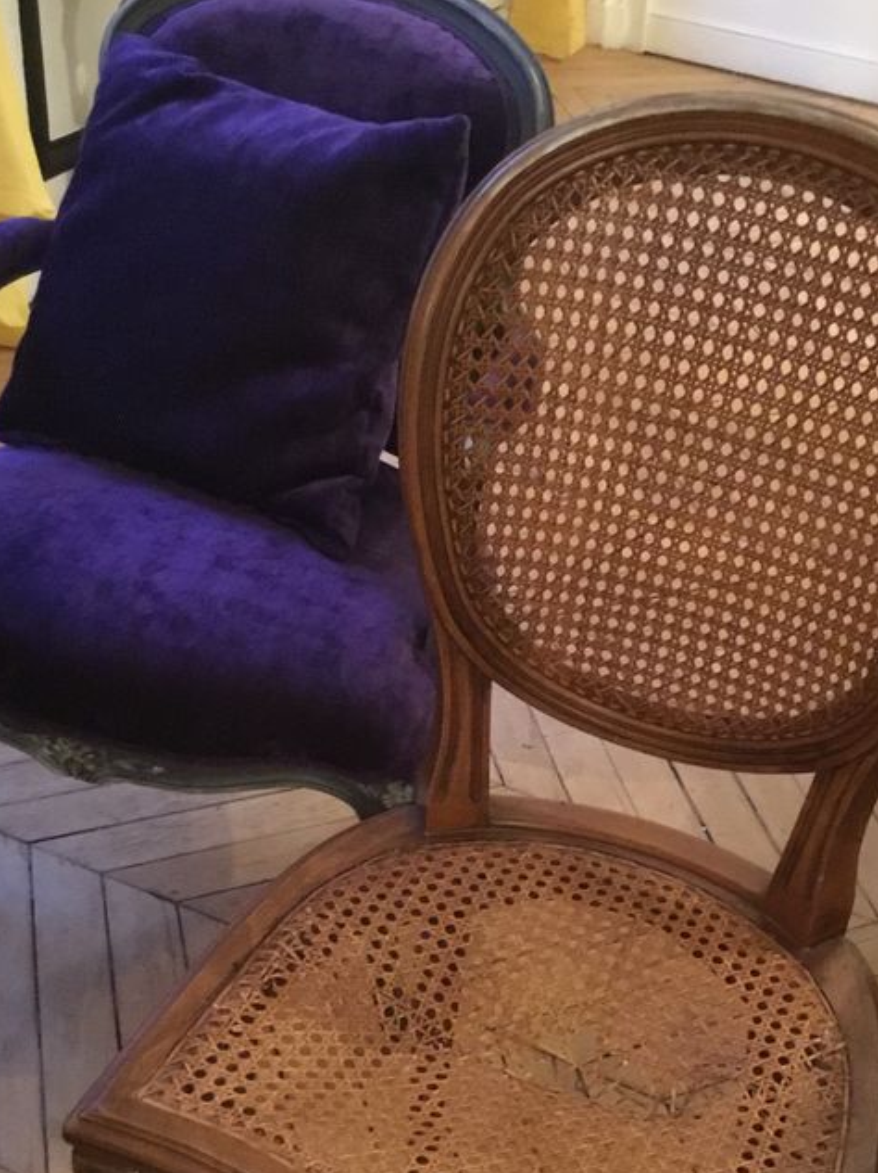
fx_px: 1659
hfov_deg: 29.4
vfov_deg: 38.6
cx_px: 585
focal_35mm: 49
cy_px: 745
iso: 640
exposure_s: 1/17
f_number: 2.4
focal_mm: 3.3
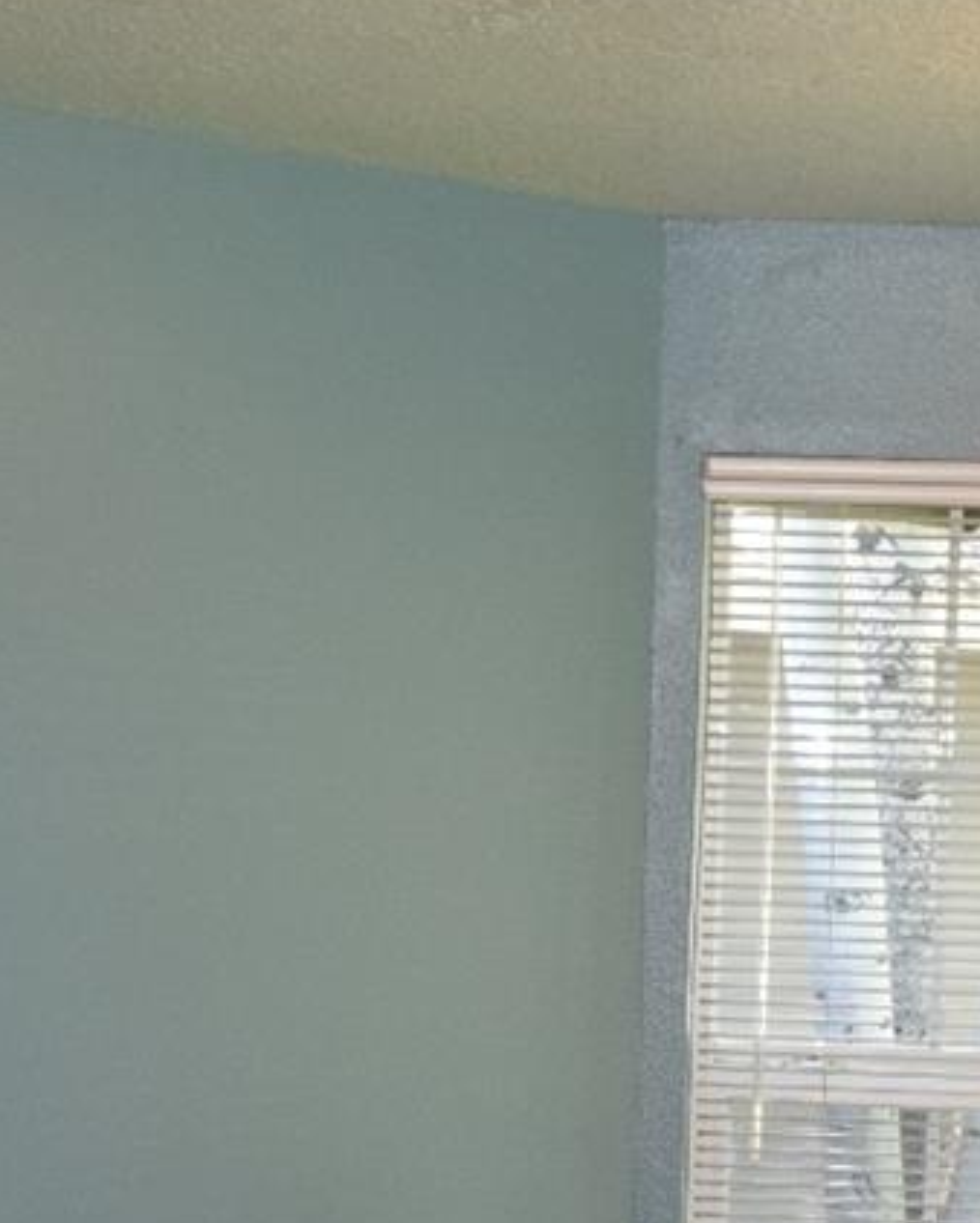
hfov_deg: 17.0
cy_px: 1365
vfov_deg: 20.2
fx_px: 3261
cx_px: 707
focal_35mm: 90
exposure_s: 1/125
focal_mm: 18
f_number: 5.6
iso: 800
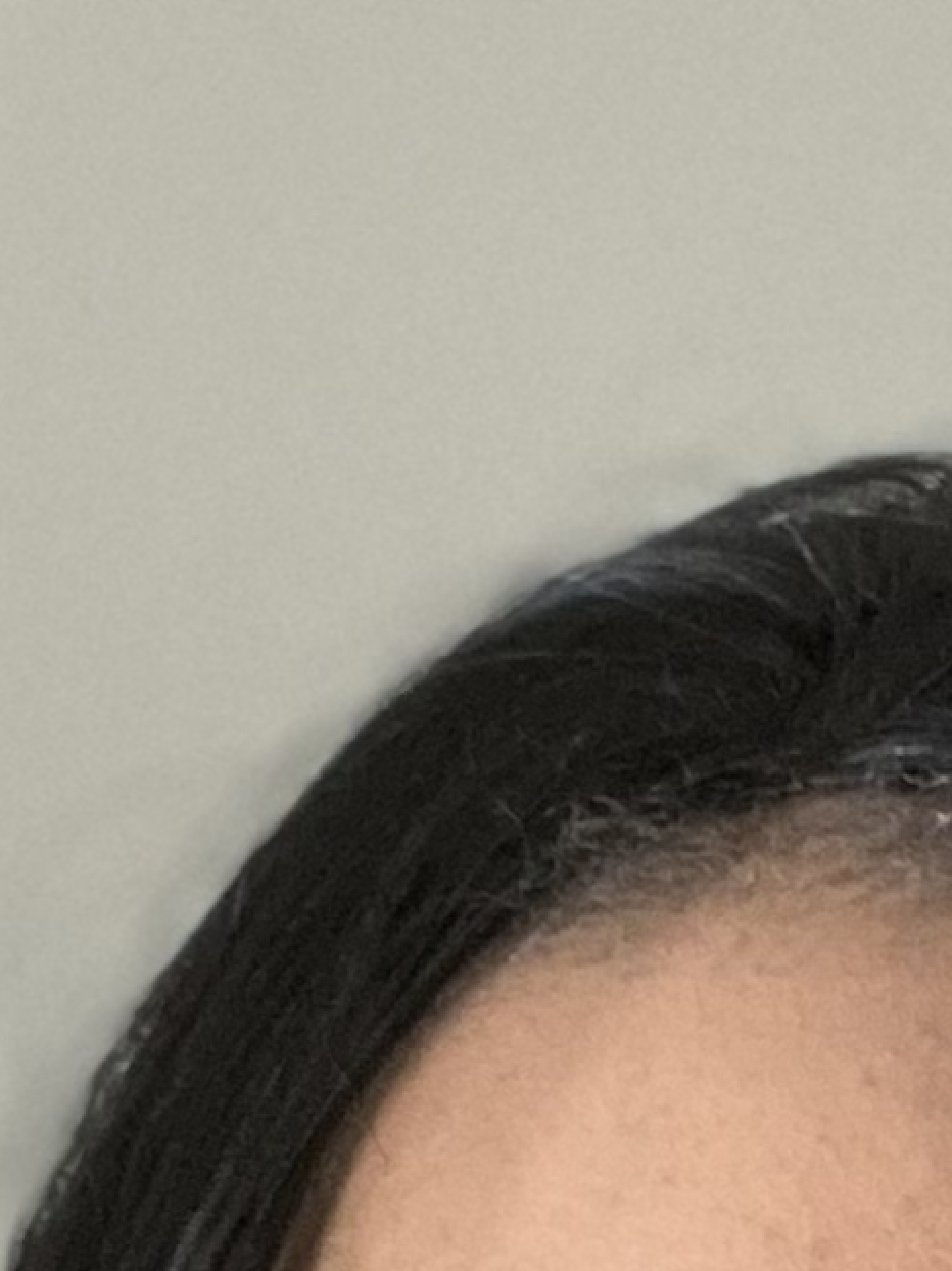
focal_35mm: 149
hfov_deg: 9.8
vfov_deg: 12.4
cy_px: 2111
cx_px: 1062
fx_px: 5467
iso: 400
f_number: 2.2
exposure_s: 1/33
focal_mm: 2.71
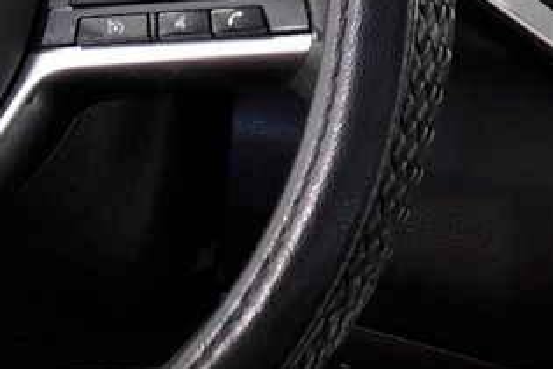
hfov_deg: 15.4
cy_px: -10
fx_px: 1997
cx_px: 576
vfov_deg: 10.5
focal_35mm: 130
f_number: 4
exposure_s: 1/125
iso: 2500
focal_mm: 27
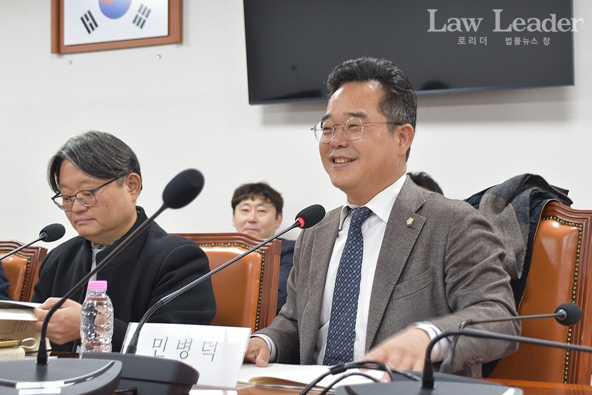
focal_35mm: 60
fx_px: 987
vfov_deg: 22.6
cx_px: 296
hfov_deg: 33.4
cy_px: 198
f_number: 4.8
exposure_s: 1/20
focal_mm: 40
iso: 500
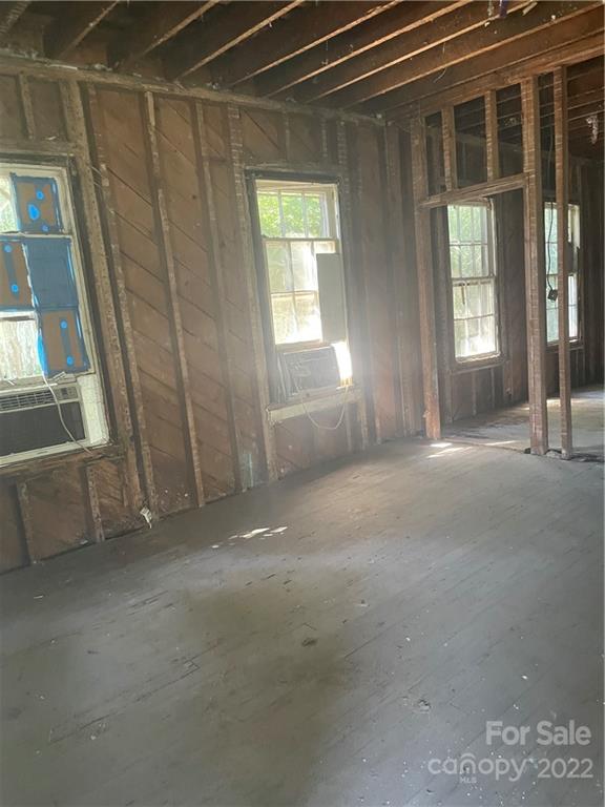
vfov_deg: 67.3
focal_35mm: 26
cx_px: 302
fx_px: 606
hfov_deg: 53.1
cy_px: 404
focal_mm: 4.2
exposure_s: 1/60
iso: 500
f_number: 1.6
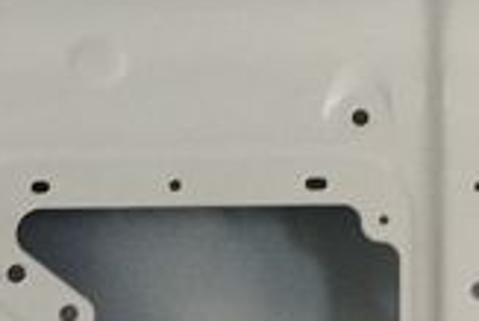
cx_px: 435
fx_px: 2757
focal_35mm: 207
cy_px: -12
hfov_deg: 9.9
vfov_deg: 6.6
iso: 157
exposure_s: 1/50
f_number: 1.79
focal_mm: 4.71
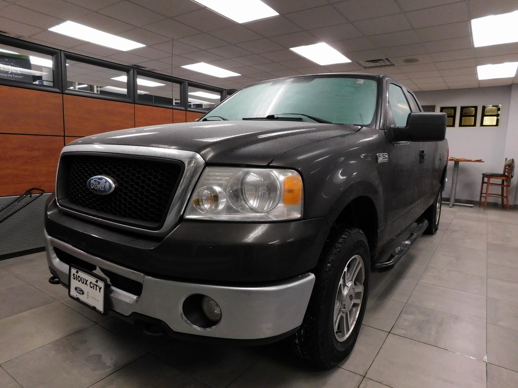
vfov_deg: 58.9
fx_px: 344
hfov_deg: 73.9
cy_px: 194
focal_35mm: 23
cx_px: 259
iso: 360
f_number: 3
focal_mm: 4
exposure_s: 1/30
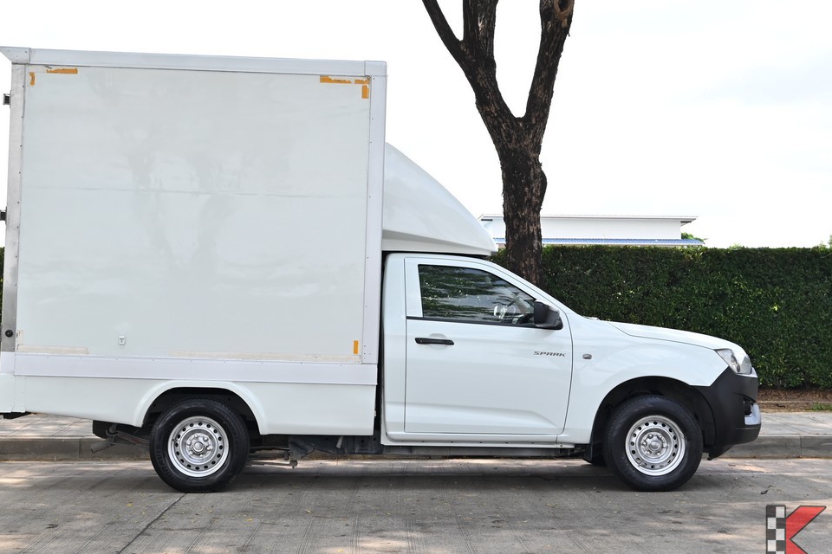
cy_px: 281
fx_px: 1271
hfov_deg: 36.2
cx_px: 380
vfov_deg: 24.6
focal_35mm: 55
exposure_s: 1/350
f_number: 6.7
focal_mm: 32
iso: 200
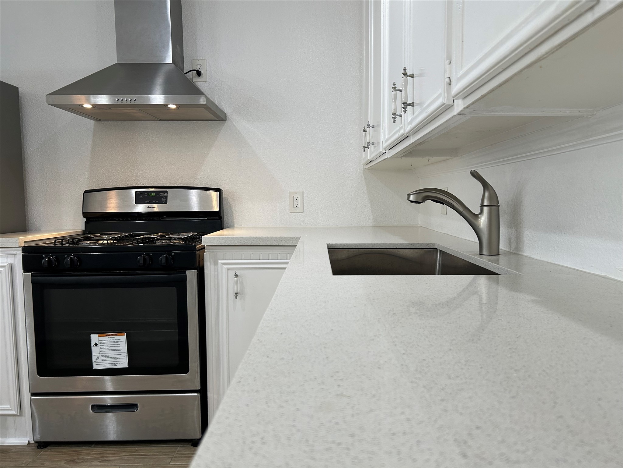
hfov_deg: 67.3
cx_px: 312
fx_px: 468
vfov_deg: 53.1
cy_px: 234
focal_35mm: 26
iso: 80
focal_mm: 5.7
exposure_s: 1/120
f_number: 1.5
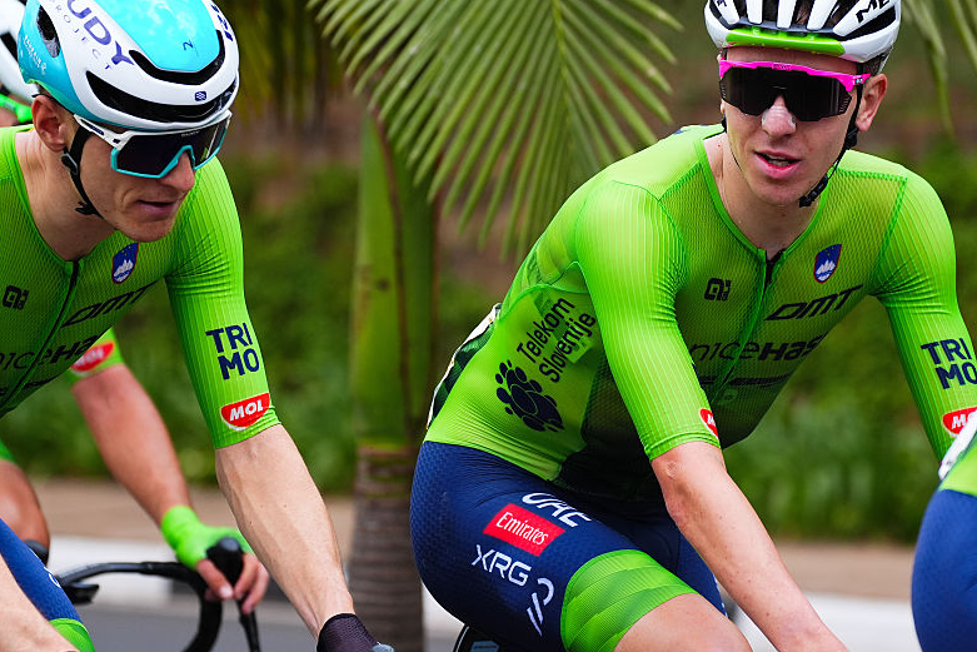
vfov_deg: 4.5
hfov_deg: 6.7
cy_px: 268
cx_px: 527
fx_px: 8360
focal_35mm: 308
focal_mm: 235
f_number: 5.6
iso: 1250
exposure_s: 1/2500
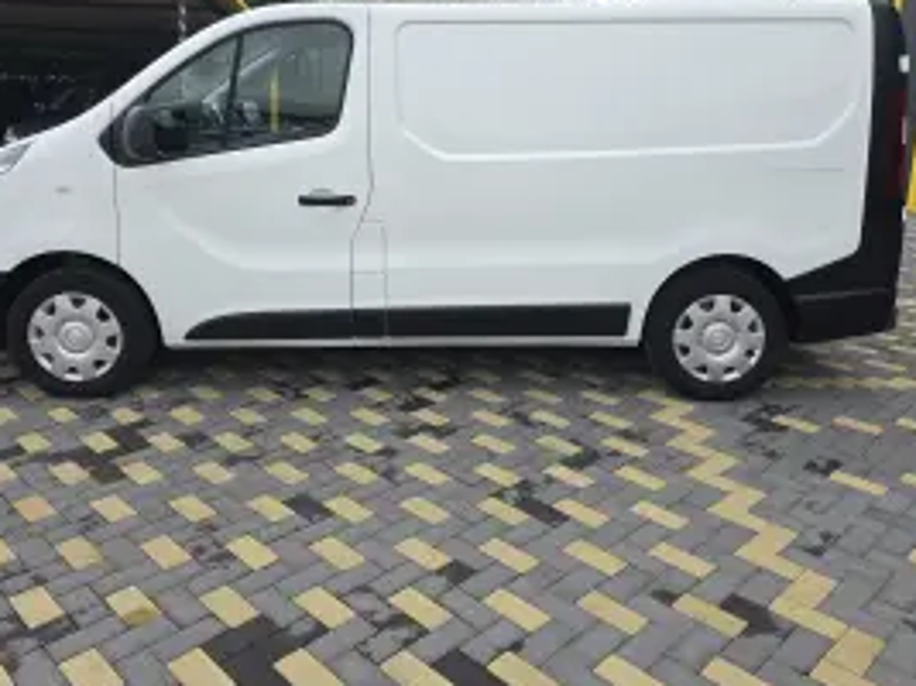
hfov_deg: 58.3
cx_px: 432
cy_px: 250
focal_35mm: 31
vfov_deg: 45.0
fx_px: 820
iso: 16
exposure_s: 1/100
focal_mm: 6.25
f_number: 1.7
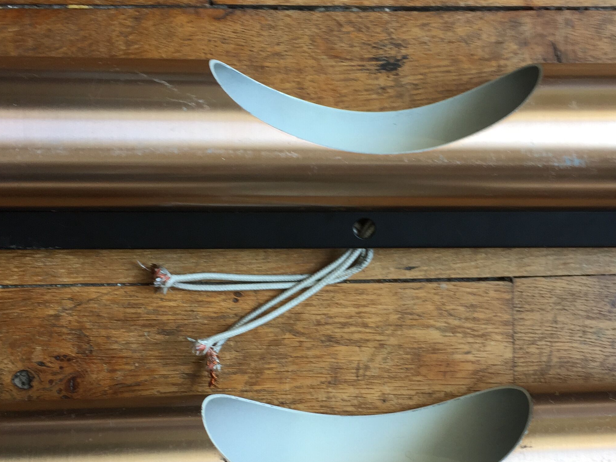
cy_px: 302
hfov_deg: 40.2
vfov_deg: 30.7
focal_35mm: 47
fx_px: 836
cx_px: 373
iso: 40
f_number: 2.2
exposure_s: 1/60
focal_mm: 4.15
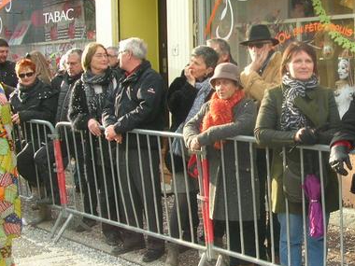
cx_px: 290
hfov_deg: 31.7
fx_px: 605
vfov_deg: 24.8
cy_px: 129
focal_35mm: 59
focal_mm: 5.8
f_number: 2.8
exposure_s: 1/123
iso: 50
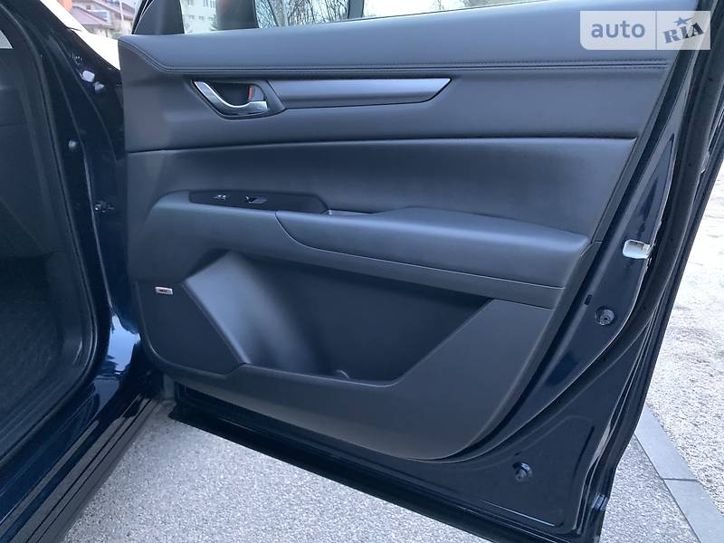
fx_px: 544
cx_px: 362
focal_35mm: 26
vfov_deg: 53.1
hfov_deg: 67.3
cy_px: 272
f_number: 1.8
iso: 800
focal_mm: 4.2
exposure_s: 1/30
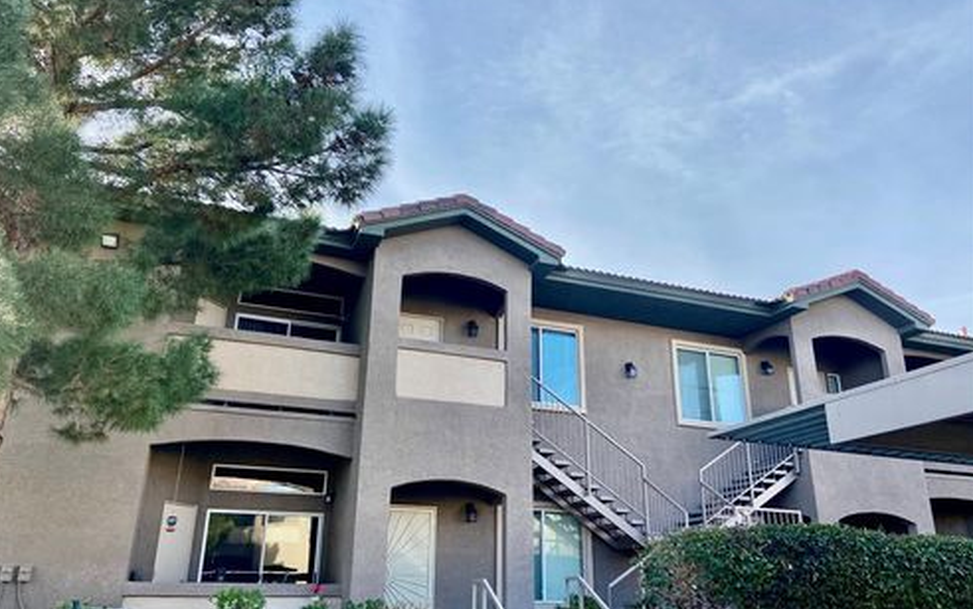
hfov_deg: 66.4
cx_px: 481
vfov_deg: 44.5
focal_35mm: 28
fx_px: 743
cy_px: 349
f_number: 1.8
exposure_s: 1/1429
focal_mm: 4.25
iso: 32
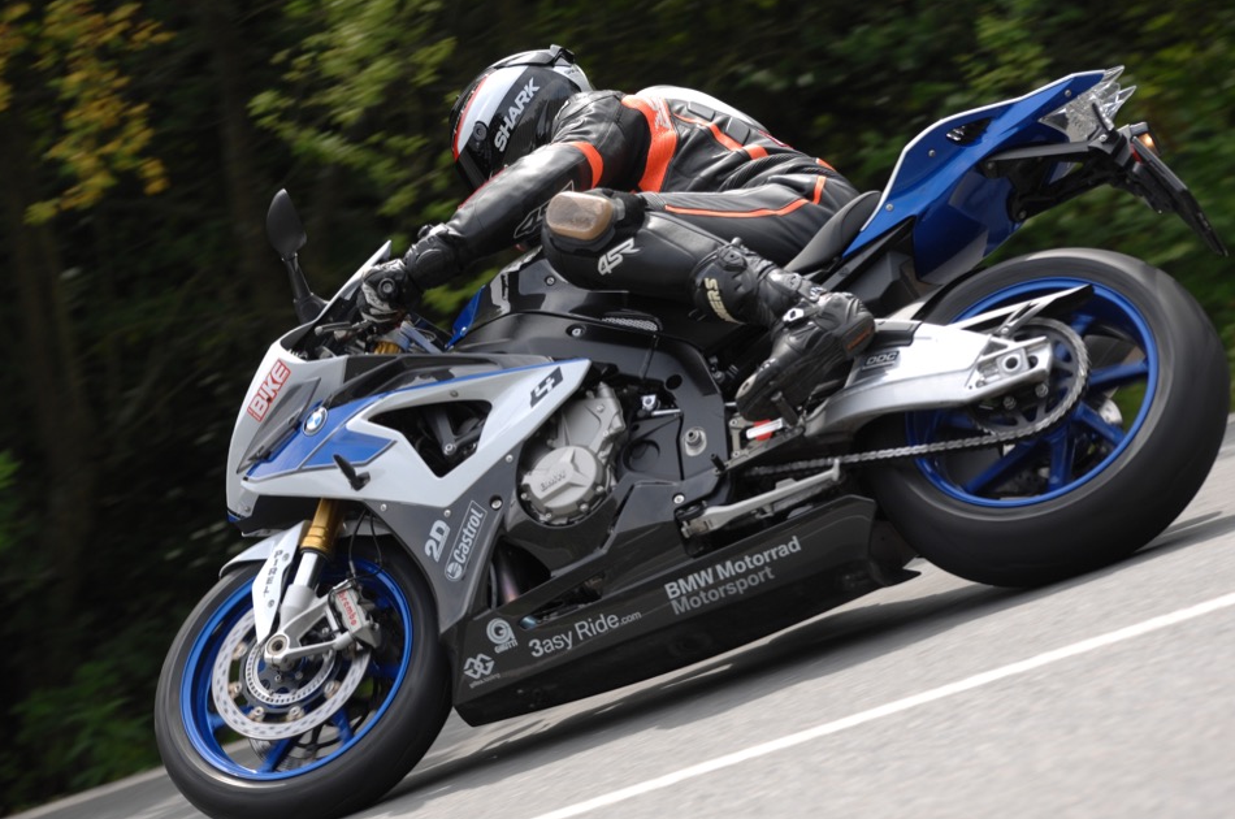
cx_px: 650
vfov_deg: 7.9
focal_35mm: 174
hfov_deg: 11.8
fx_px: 5959
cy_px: 415
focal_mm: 102
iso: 125
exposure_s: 1/640
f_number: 3.3
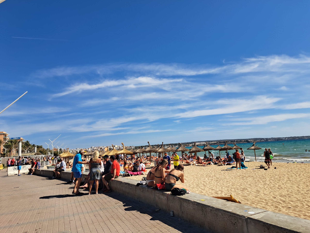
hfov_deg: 71.6
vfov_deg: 56.8
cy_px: 116
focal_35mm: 24
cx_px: 155
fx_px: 215
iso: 50
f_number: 1.8
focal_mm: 5.23
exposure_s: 1/1124
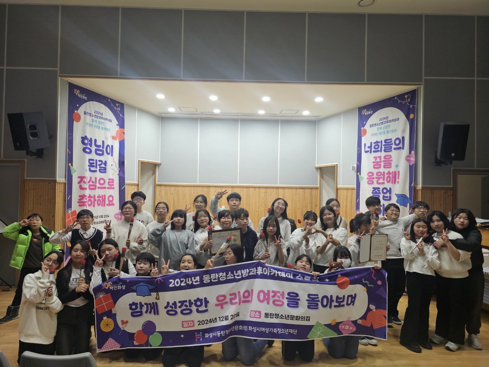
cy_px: 184
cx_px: 244
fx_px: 325
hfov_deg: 73.9
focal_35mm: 23
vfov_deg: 58.9
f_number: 1.7
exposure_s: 1/120
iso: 400
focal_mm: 6.3
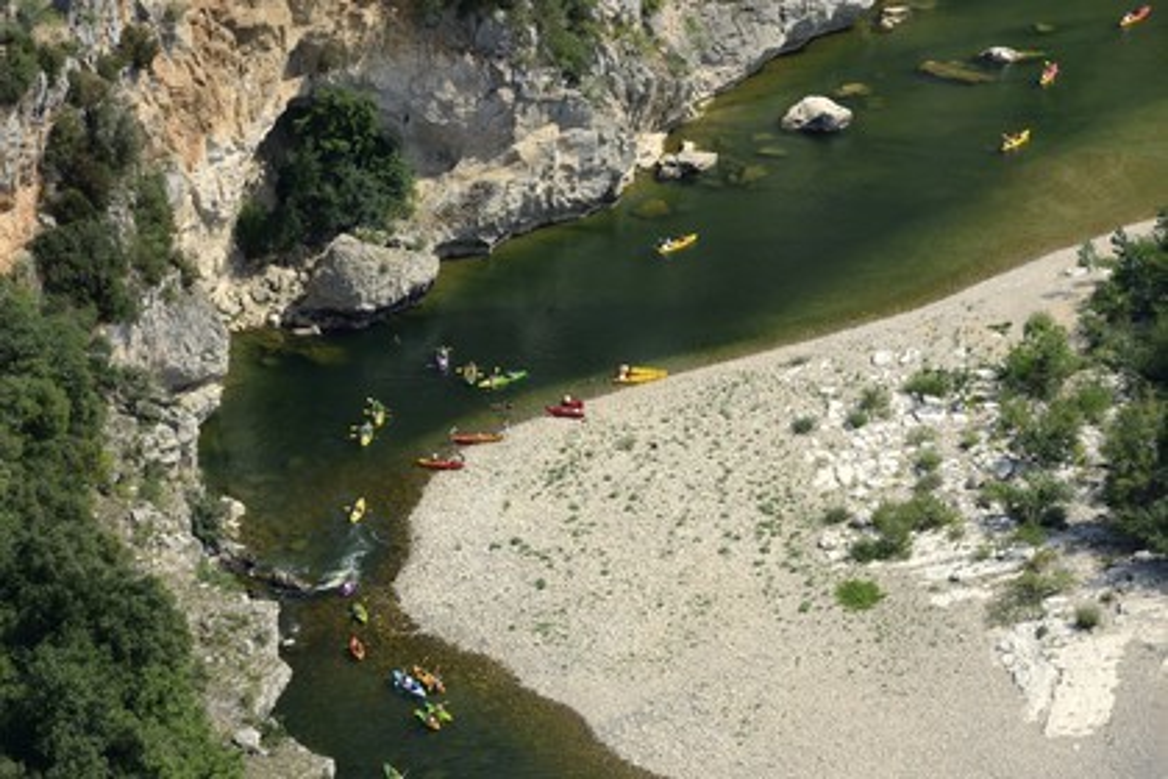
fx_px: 6488
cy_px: 390
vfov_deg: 6.9
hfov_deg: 10.3
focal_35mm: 200
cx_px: 584
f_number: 11
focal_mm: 200
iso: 200
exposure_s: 1/250
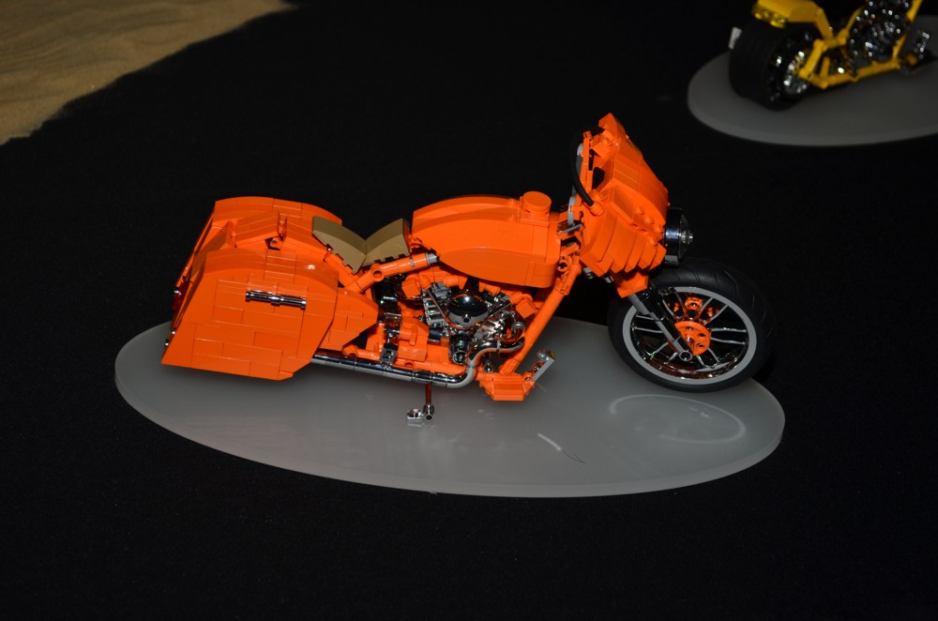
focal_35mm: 78
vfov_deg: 17.4
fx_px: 2028
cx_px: 469
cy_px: 310
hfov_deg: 26.0
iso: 100
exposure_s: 1/30
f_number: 5.6
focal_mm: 52
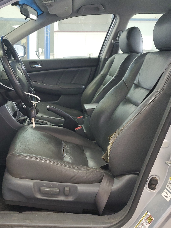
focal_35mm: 35
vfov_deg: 52.6
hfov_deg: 39.9
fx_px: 231
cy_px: 114
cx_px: 51
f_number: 1.5
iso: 148
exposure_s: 1/60.2
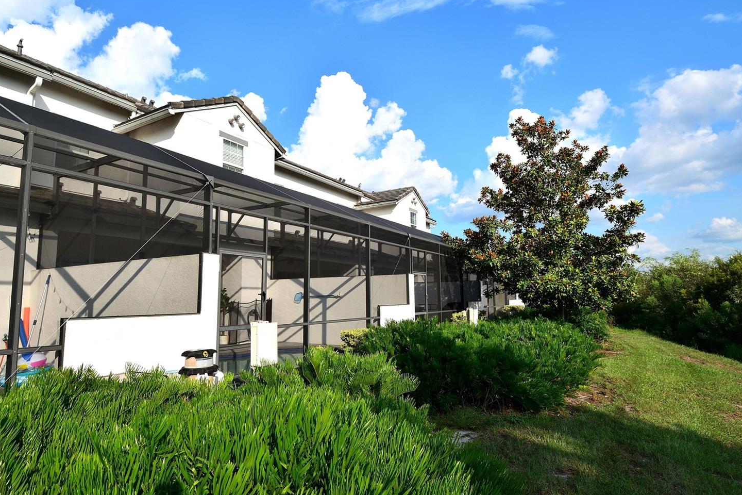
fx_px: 412
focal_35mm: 20
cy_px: 252
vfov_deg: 61.9
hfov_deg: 84.0
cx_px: 366
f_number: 11
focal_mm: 12
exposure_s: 1/200
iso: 100
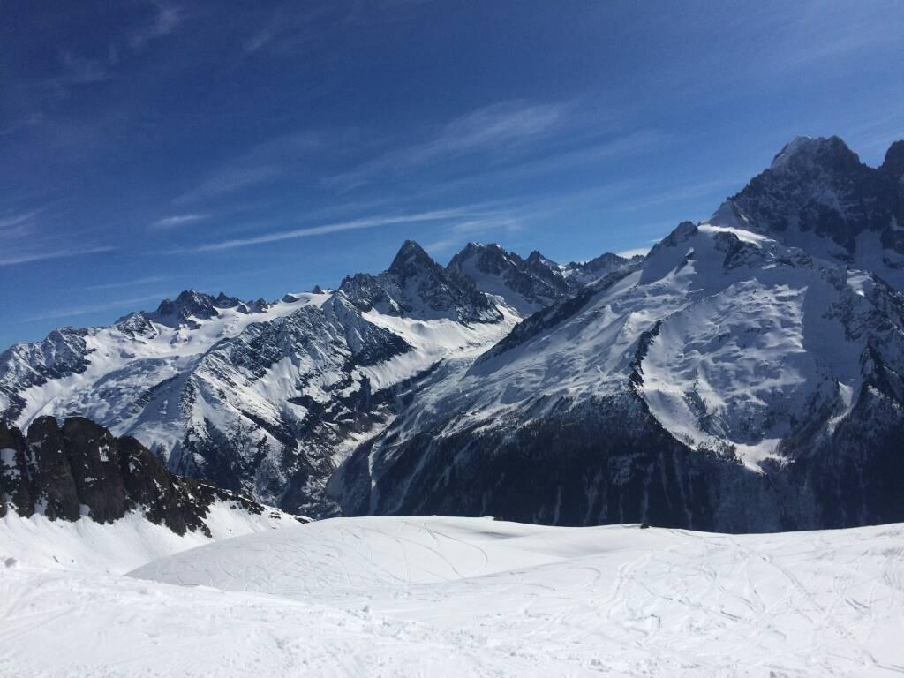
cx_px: 452
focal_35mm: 29
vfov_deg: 48.2
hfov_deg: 61.7
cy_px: 339
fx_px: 757
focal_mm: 4.15
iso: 40
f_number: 2.2
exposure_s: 1/10309
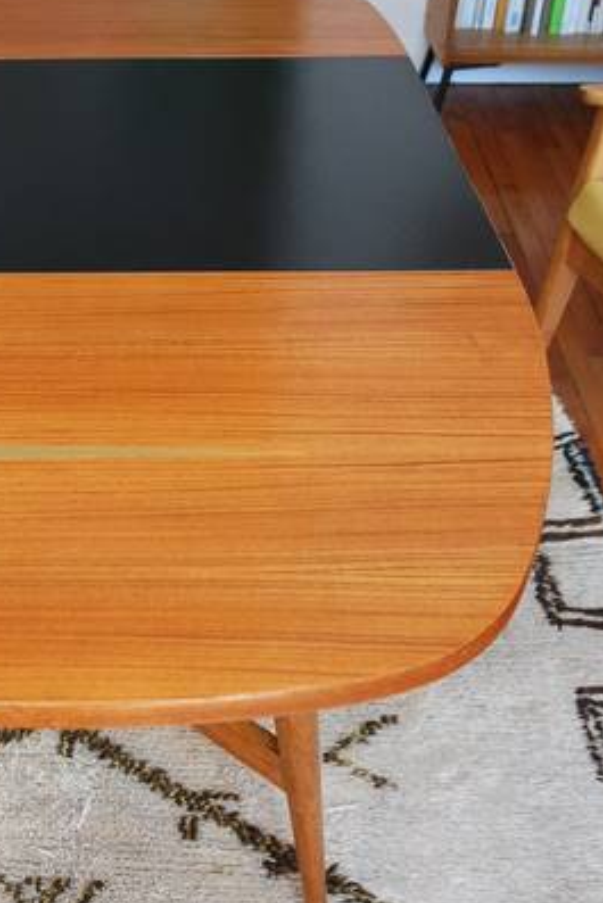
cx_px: 41
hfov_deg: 22.7
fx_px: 1456
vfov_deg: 34.4
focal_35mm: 58
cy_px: 366
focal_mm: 20
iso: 1600
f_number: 3.5
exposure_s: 1/40
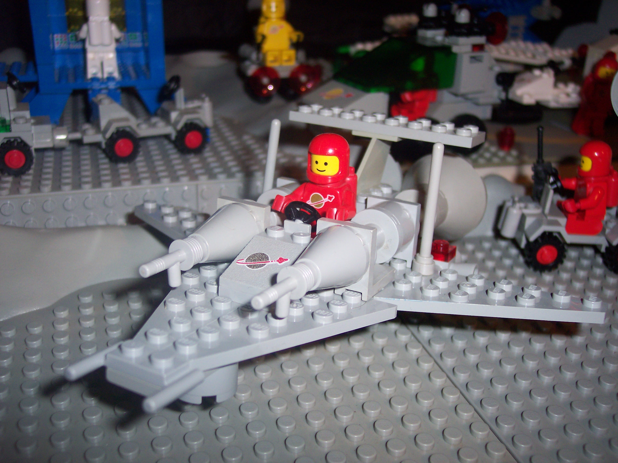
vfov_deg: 37.7
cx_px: 309
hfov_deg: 49.0
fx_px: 678
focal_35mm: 38
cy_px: 232
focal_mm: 8
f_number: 2.8
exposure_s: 1/30
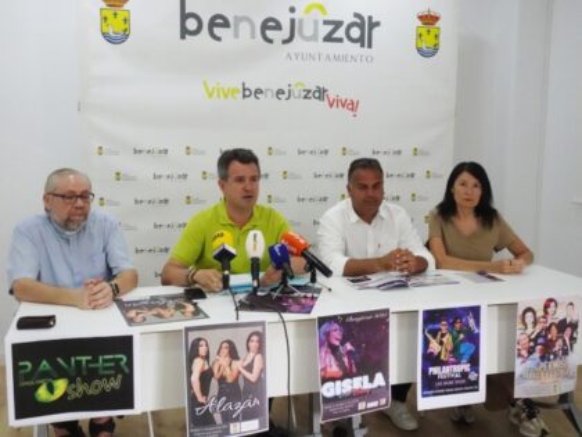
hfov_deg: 51.4
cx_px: 291
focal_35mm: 36
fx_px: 605
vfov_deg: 39.7
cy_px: 218
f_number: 4
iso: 1000
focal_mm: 6.08
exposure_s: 1/125
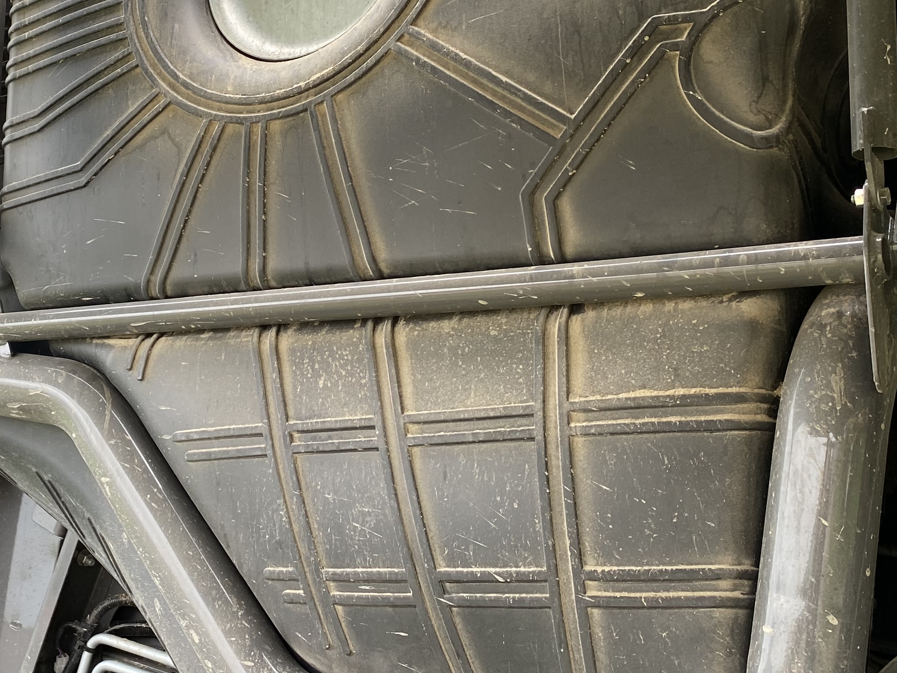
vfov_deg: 27.8
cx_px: 161
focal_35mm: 52
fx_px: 1347
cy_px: 206
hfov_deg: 35.5
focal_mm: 4.25
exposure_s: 1/122
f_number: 1.8
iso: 40
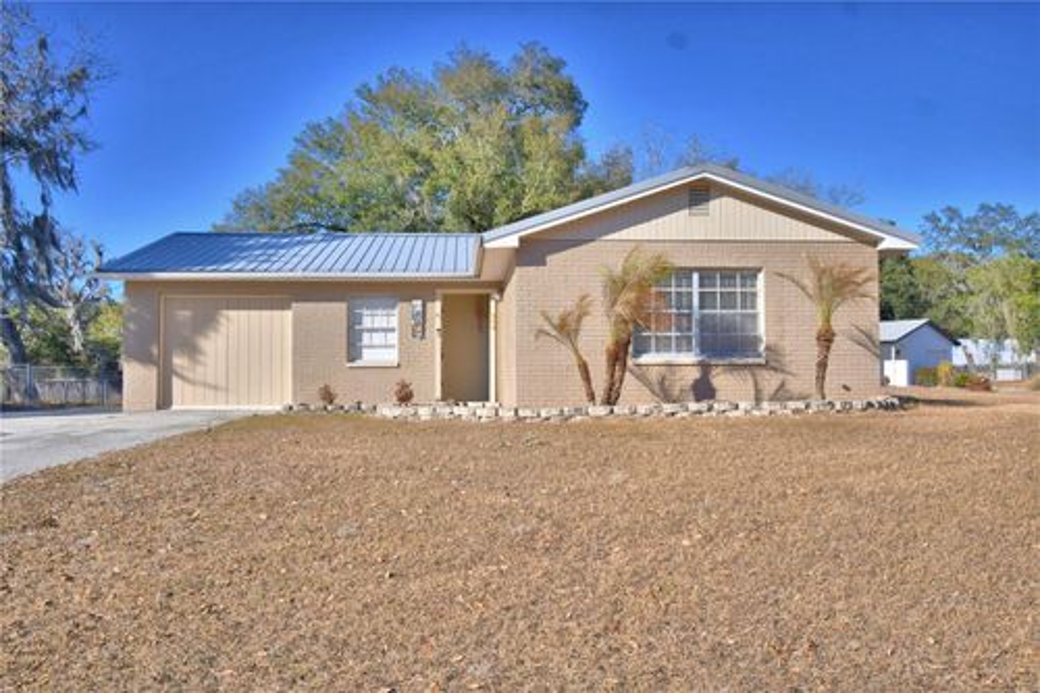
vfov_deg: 43.6
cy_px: 346
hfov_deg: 61.9
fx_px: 866
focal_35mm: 30
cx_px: 520
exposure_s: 1/800
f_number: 5.6
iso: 100
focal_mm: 20
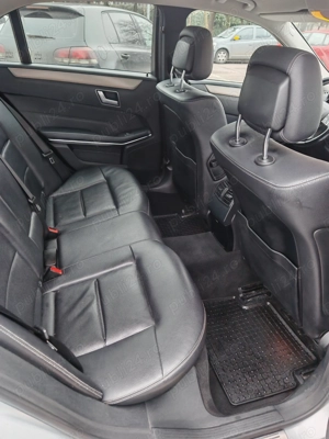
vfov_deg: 65.3
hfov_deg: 51.4
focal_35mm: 27
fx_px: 342
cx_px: 164
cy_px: 220
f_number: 1.9
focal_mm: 6.67
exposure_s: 1/100
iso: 100
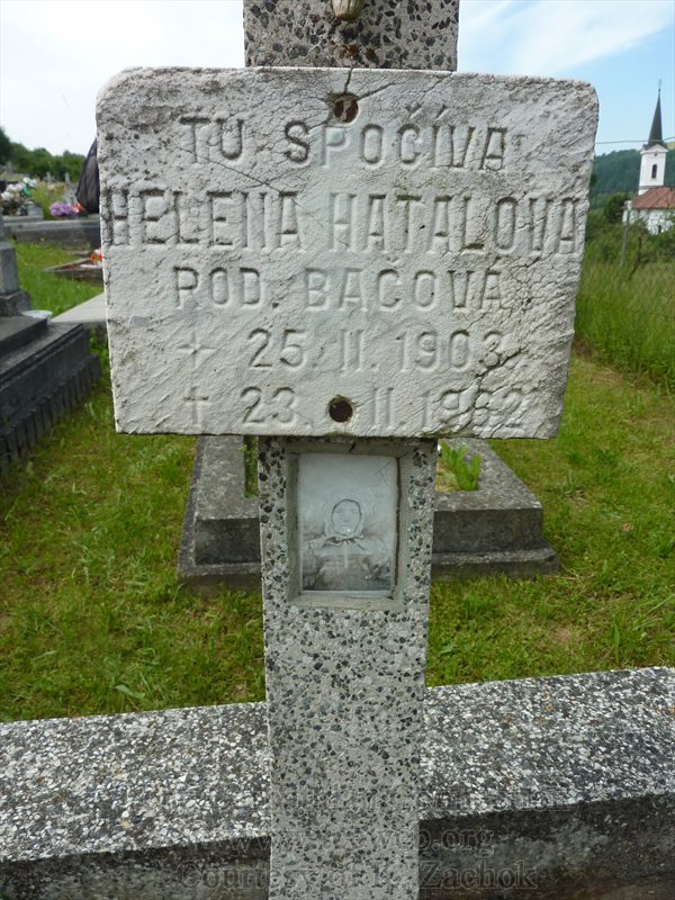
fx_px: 650
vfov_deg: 69.4
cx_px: 338
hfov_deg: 54.9
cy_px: 450
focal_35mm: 25
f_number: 4
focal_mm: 4.1
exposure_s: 1/400
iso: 80
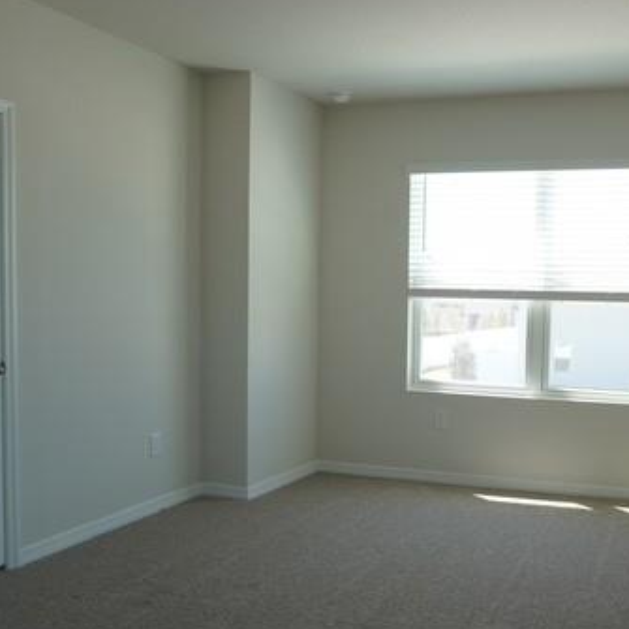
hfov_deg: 41.5
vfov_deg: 42.8
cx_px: 473
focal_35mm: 39
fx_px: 802
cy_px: 349
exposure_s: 1/50
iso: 100
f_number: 4.5
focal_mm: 16
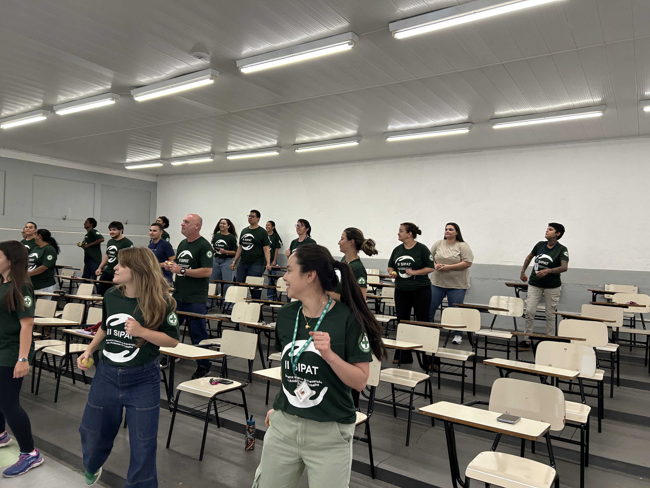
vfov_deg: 53.1
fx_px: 488
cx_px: 325
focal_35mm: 26
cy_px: 244
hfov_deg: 67.3
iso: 100
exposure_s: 1/120
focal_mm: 5.7
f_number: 1.5
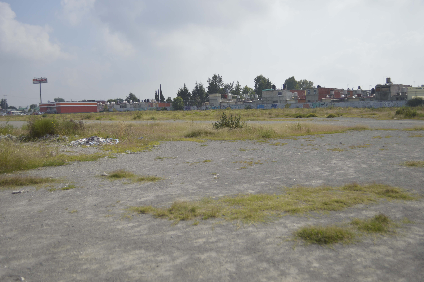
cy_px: 141
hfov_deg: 57.3
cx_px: 212
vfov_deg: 39.9
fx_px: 388
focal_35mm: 33
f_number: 4
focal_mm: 22
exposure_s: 1/1000
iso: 100
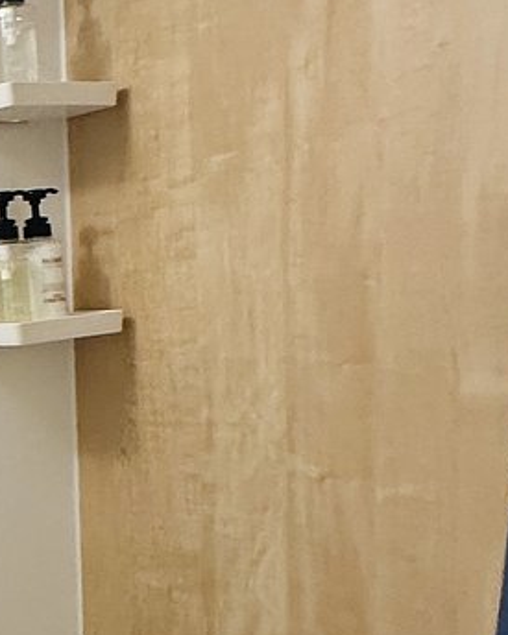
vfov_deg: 30.7
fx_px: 1147
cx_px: -382
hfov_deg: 19.4
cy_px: 425
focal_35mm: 61
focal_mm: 2.22
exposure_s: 1/60
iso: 200
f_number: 2.2
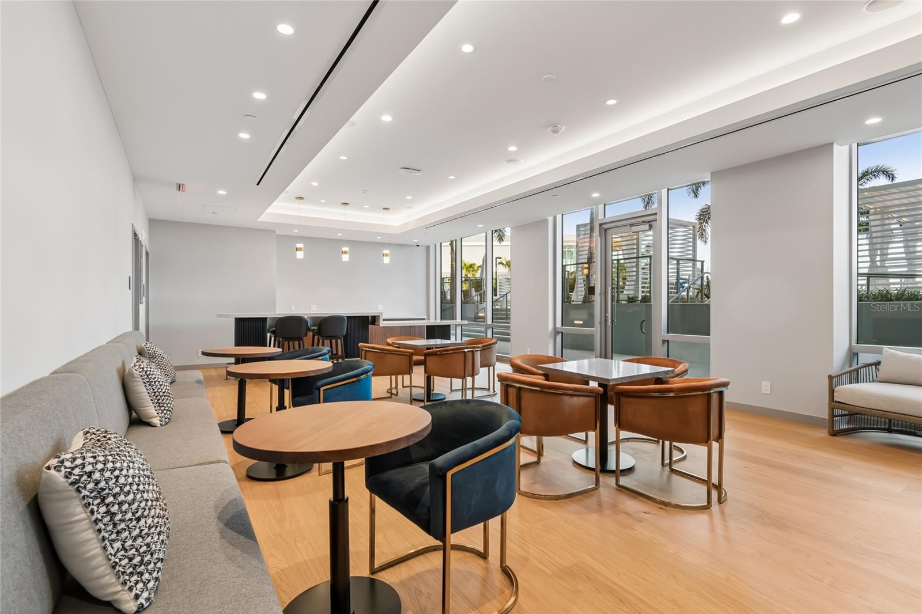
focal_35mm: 16
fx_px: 410
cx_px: 461
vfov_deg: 73.7
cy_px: 307
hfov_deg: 96.7
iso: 100
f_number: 7.1
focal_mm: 11
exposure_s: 1/60
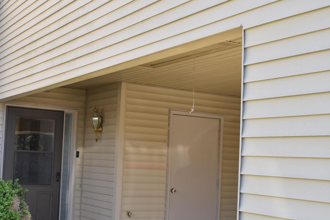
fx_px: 486
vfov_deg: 25.4
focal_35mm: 53
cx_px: 90
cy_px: 136
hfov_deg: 36.8
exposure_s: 1/125
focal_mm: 18
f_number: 4.5
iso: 100
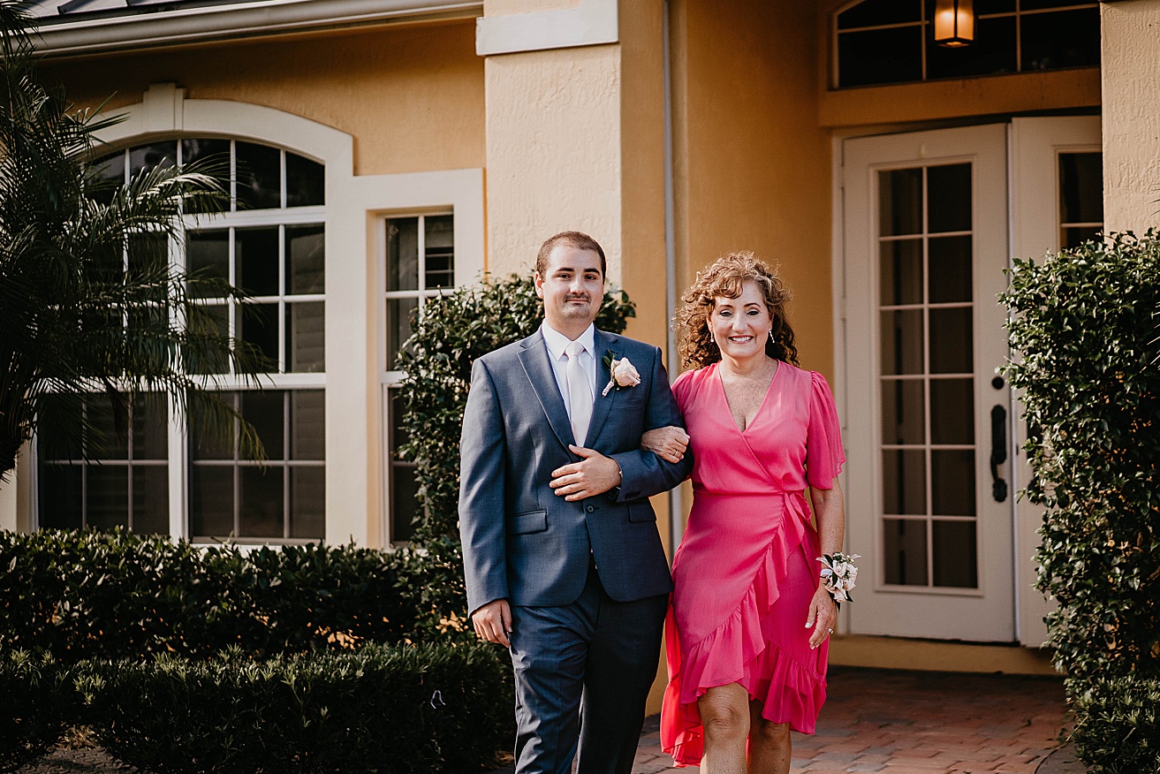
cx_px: 653
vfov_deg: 20.3
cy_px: 385
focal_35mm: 67
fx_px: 2159
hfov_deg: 30.0
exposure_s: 1/2500
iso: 400
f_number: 1.8
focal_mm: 55
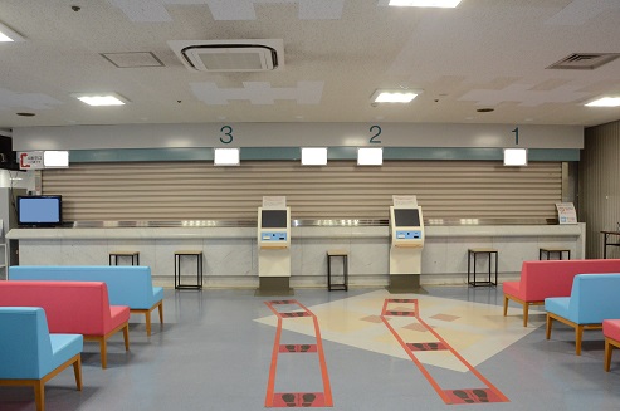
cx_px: 310
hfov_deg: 67.5
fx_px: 464
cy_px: 206
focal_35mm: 27
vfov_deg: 47.8
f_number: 9
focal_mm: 18
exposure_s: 1/100
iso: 2500
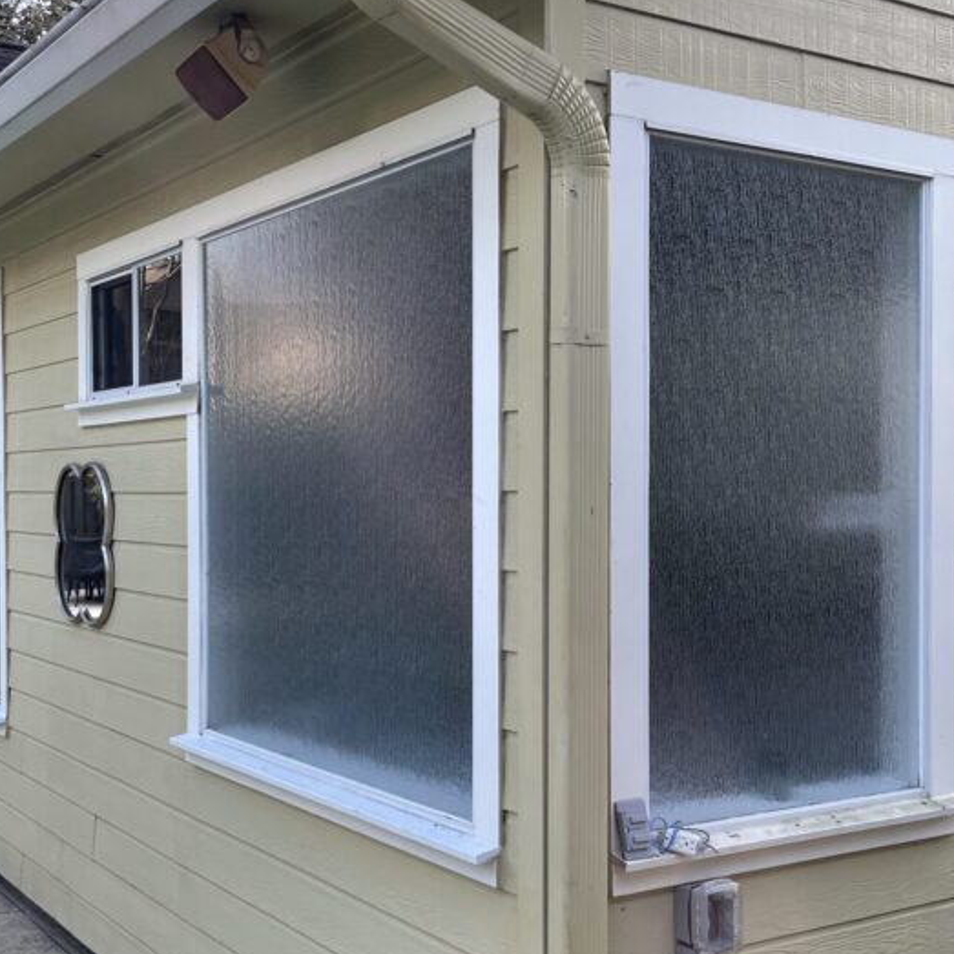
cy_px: 529
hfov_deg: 37.5
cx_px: 458
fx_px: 1403
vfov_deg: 37.5
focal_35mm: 45
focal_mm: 4.2
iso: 32
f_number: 1.6
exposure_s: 1/234
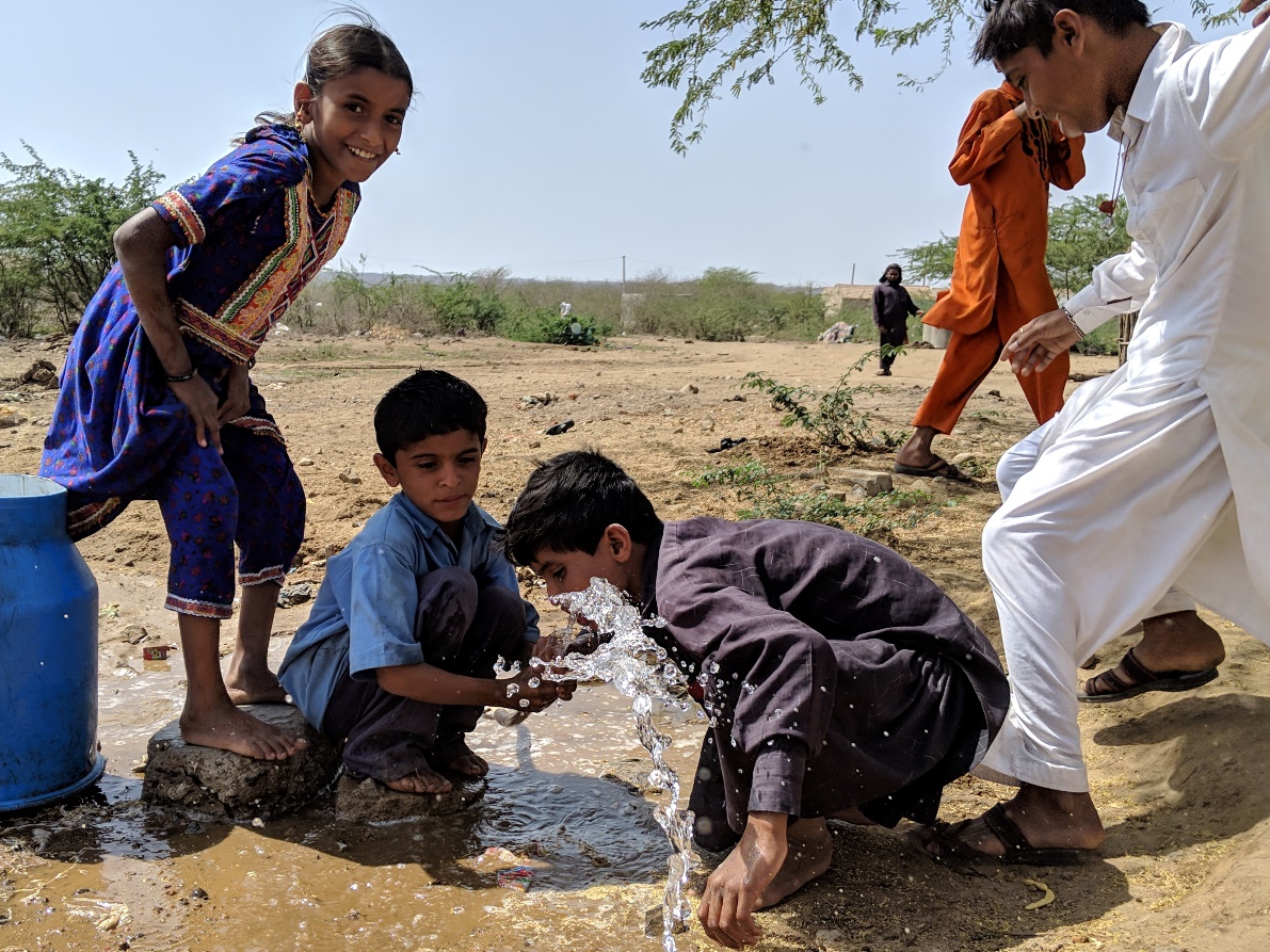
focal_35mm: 34
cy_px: 543
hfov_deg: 53.9
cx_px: 572
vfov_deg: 41.7
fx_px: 1247
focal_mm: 4.44
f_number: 1.8
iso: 74
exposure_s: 1/3906
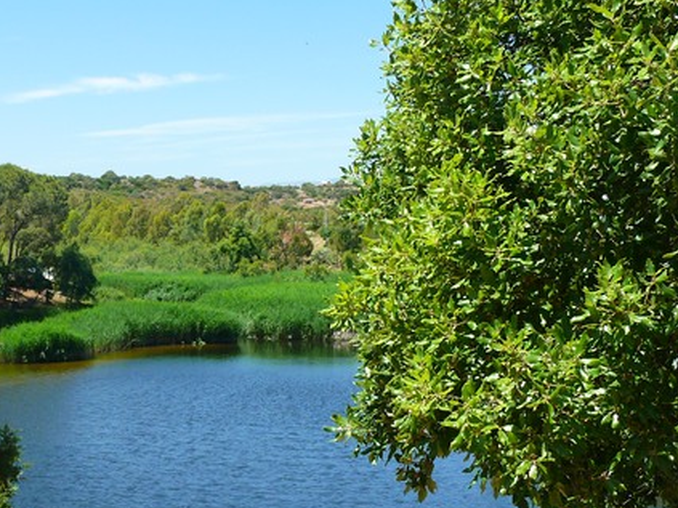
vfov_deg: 23.4
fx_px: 1214
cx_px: 163
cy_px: 367
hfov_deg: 30.6
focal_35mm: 62
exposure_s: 1/125
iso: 100
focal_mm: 7.4
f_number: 4
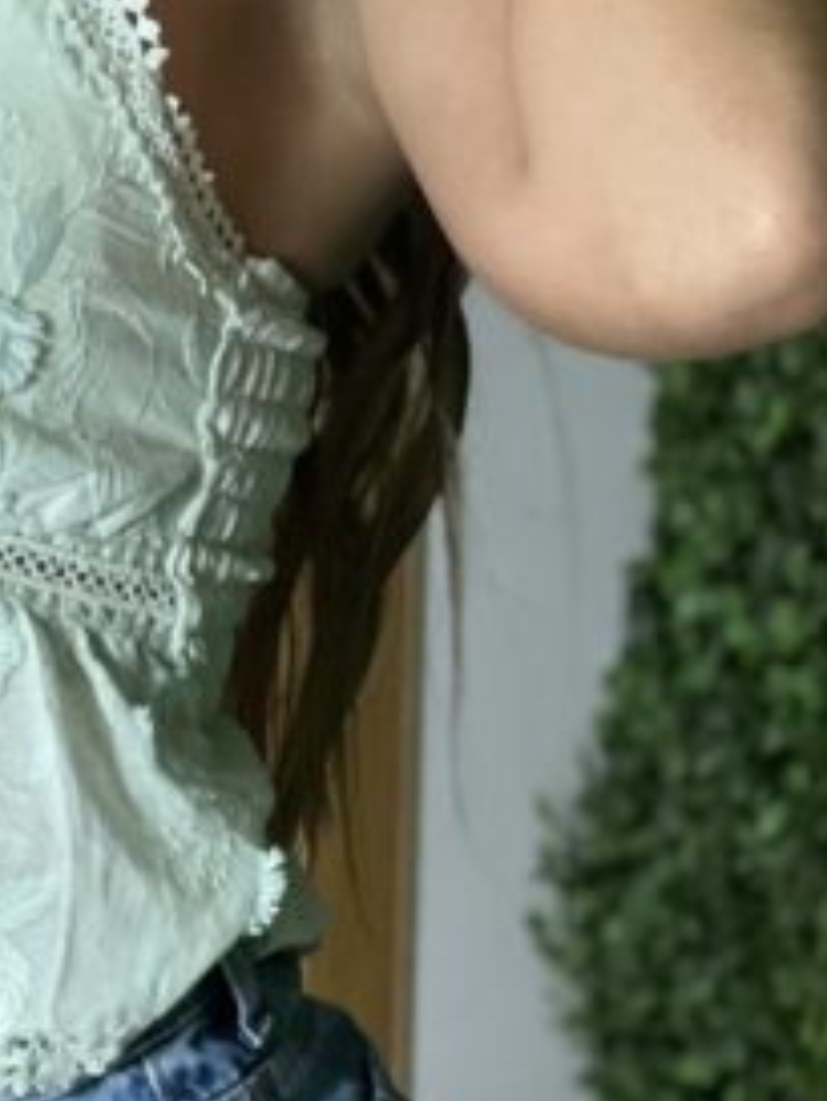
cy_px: 159
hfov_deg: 5.6
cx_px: -190
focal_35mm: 263
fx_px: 8371
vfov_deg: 7.5
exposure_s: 1/120
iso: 250
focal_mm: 9
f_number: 2.8
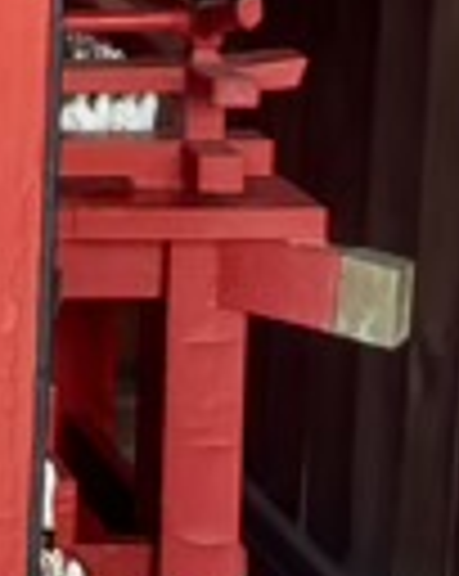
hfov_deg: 9.6
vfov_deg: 13.2
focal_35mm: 139
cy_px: -263
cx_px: -702
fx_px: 2366
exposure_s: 1/60
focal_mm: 5.96
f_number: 1.6
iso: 160
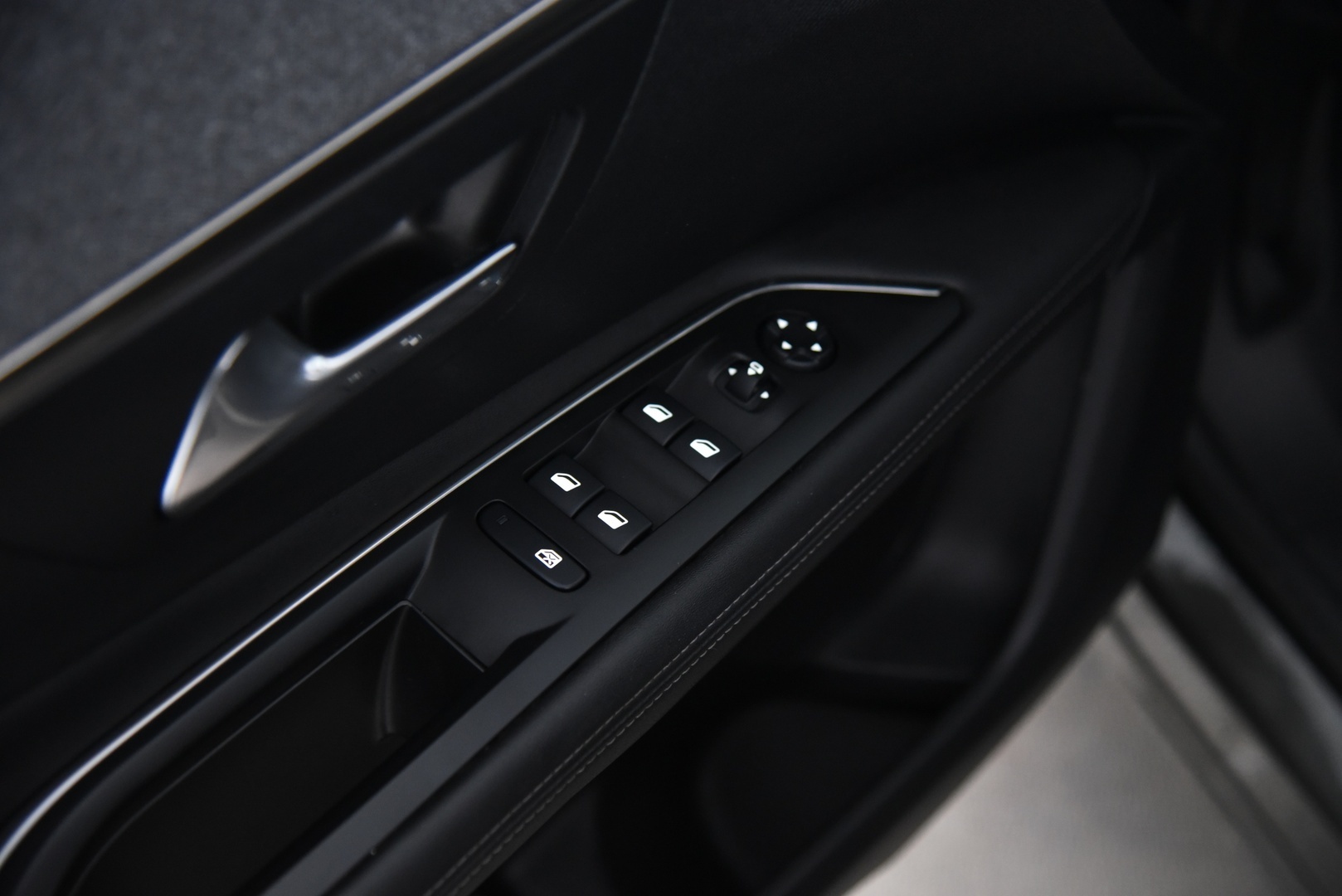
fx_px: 2051
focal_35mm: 55
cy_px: 448
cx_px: 671
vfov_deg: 24.6
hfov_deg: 36.2
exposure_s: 1/30
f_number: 4
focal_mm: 55
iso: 4000
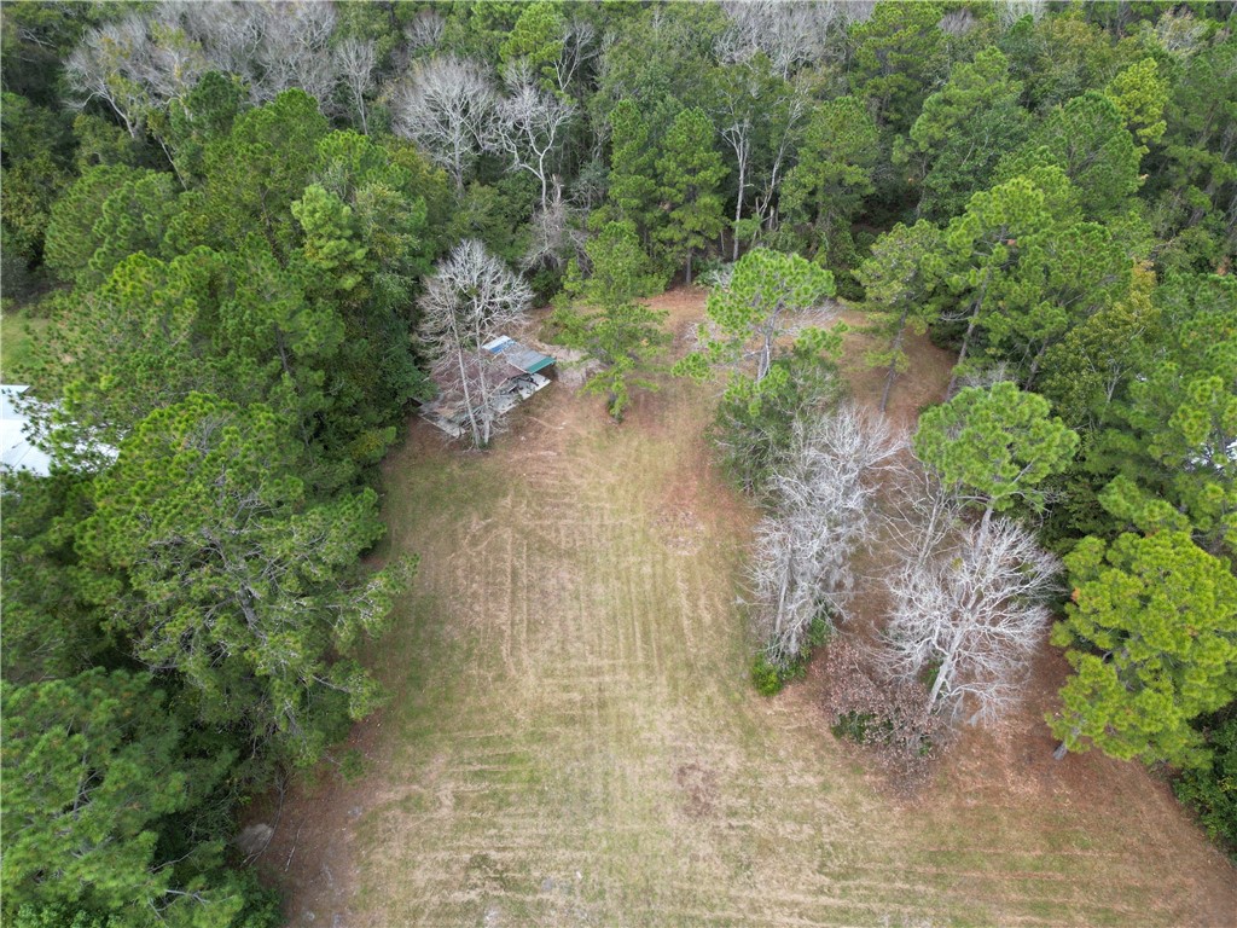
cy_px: 464
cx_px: 618
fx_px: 858
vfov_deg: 56.8
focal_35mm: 24
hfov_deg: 71.6
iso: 100
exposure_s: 1/500
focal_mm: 6.72
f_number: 1.7
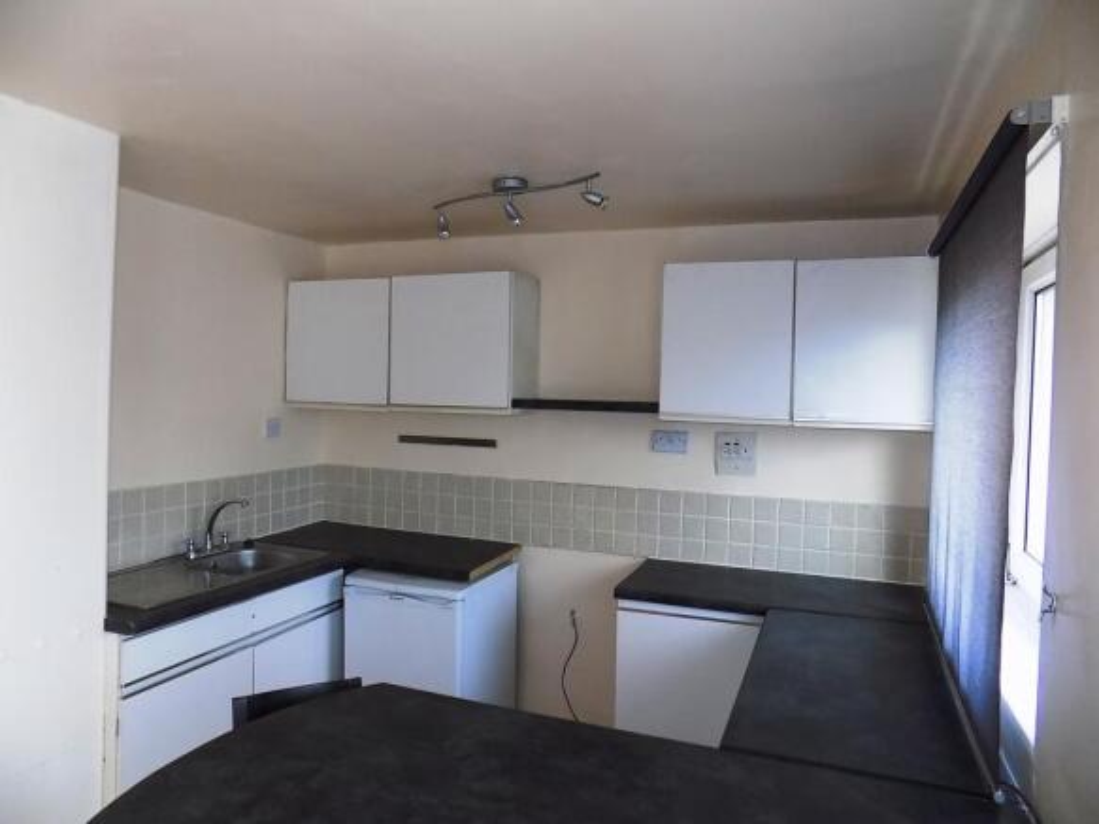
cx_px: 550
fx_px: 730
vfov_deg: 58.9
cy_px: 412
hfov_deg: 73.9
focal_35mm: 23
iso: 200
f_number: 3.1
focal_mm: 4
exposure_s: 1/30
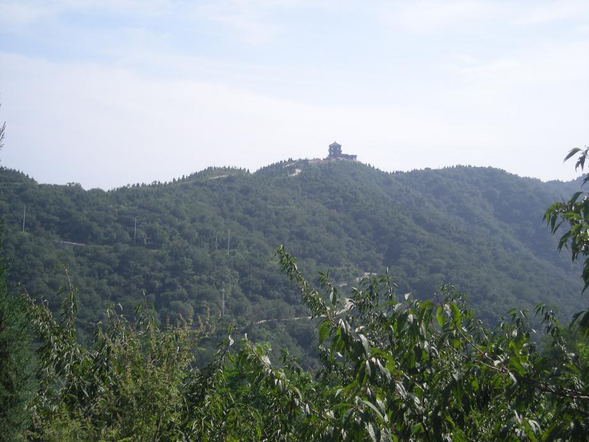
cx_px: 294
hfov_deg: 31.7
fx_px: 1038
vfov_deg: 24.0
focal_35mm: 61
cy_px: 221
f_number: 7
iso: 50
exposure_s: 1/167
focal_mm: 9.9
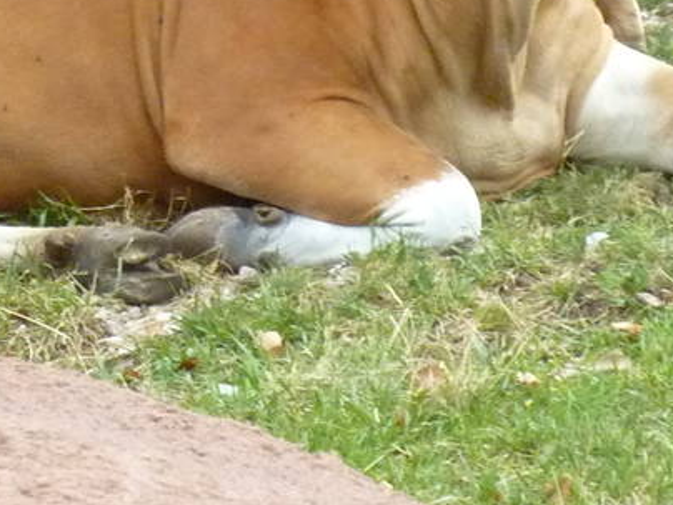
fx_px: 8554
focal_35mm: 440
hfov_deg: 4.5
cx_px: 220
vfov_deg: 3.4
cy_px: -398
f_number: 4.4
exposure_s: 1/320
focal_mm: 18.2
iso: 400
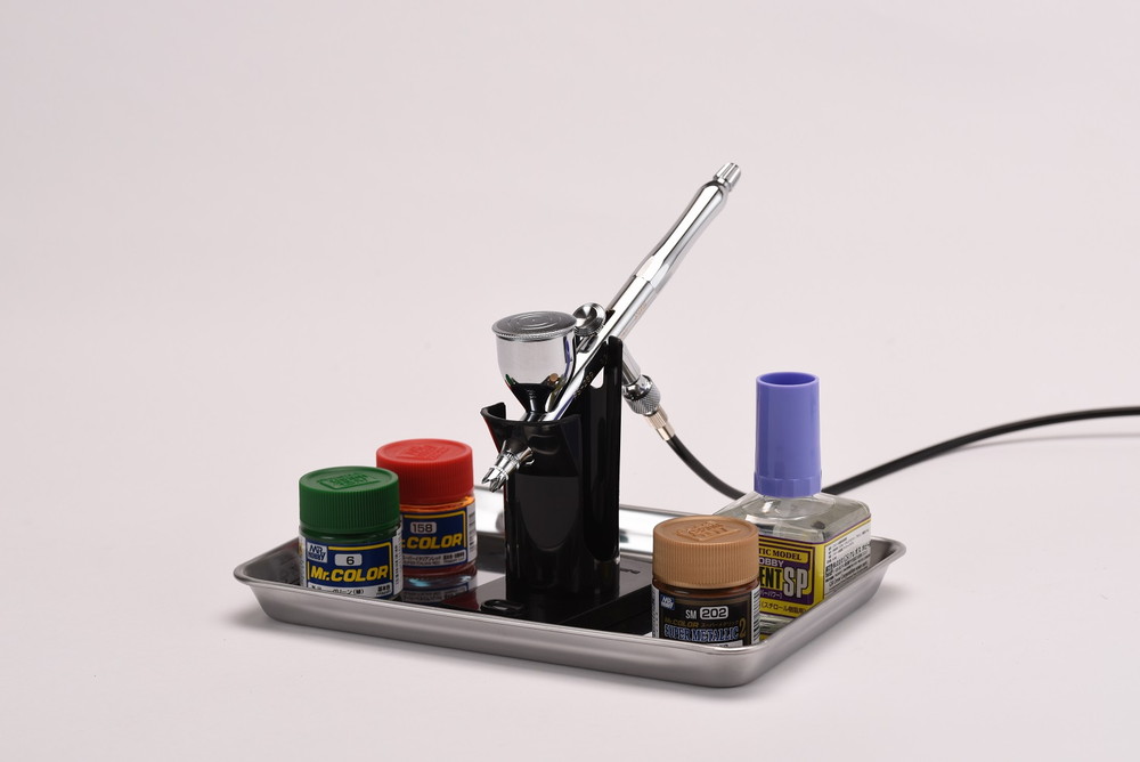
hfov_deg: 19.4
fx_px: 3327
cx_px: 570
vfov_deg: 13.1
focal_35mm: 105
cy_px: 381
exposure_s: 1/125
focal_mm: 105
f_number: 14
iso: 100
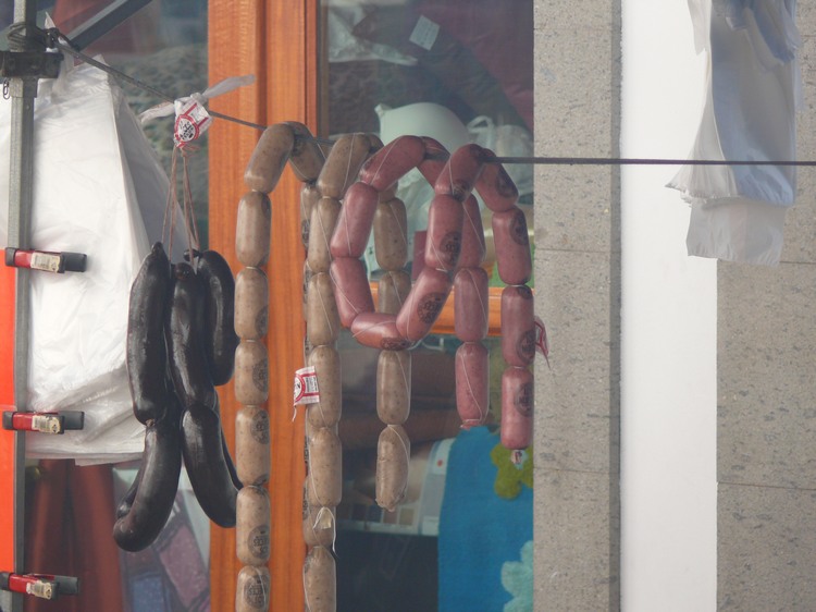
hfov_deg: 5.4
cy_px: 306
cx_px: 408
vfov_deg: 4.0
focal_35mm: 370
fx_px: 8719
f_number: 4
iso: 100
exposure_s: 1/125
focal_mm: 78.2
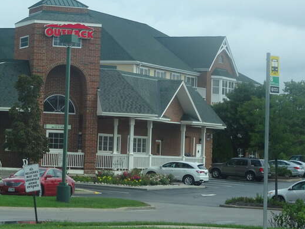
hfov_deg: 12.7
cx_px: 84
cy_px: 84
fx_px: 1366
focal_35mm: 155
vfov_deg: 9.6
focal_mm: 17.01
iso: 80
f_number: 5
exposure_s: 1/400
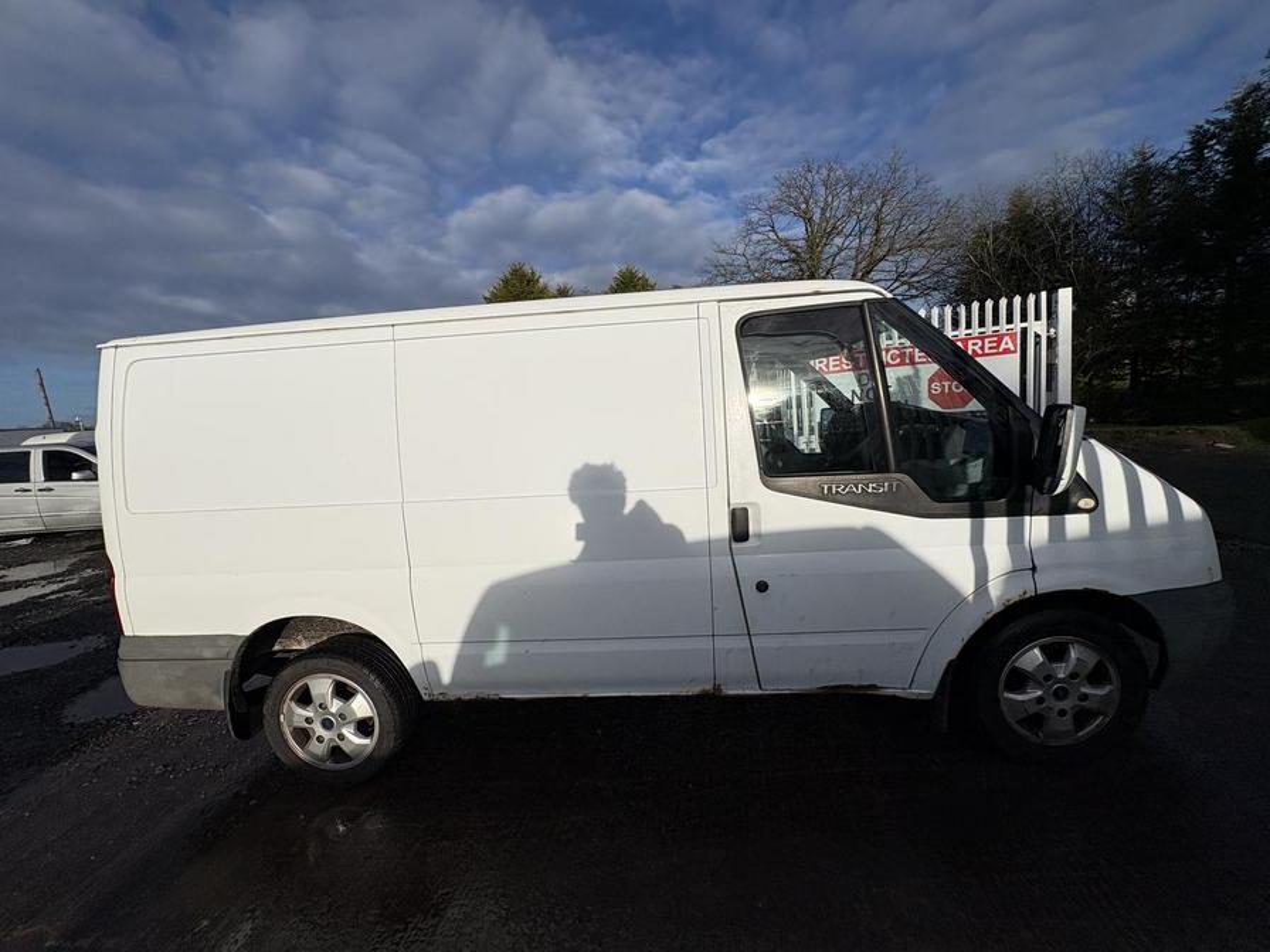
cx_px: 635
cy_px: 476
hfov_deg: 102.1
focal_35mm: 14
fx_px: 514
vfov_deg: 85.7
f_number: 2.2
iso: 40
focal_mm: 2.22
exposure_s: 1/6135
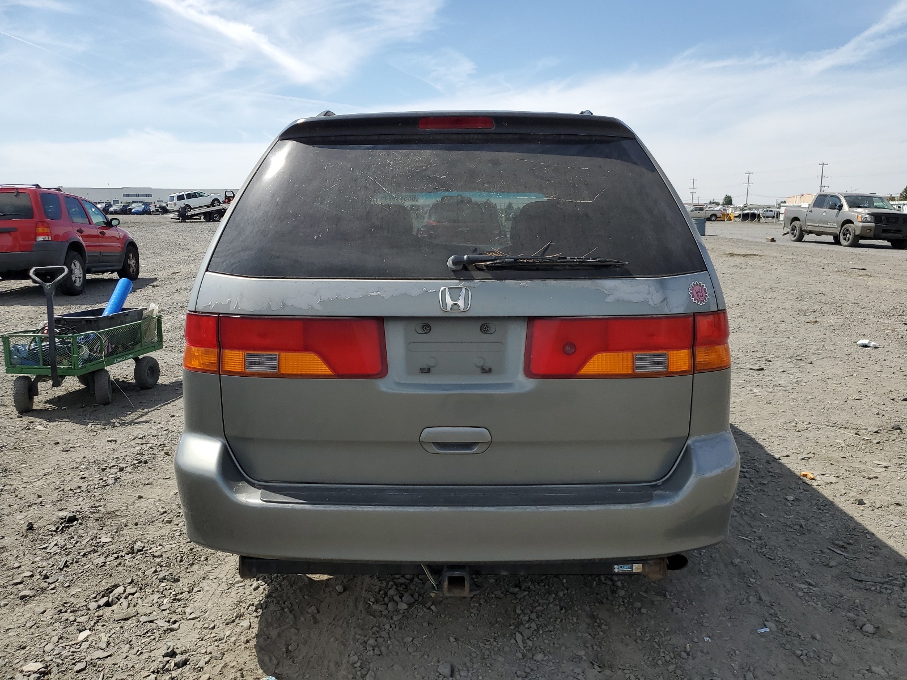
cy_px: 340
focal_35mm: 26
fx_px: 681
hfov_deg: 67.3
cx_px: 454
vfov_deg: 53.1
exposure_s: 1/3333
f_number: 1.5
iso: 50
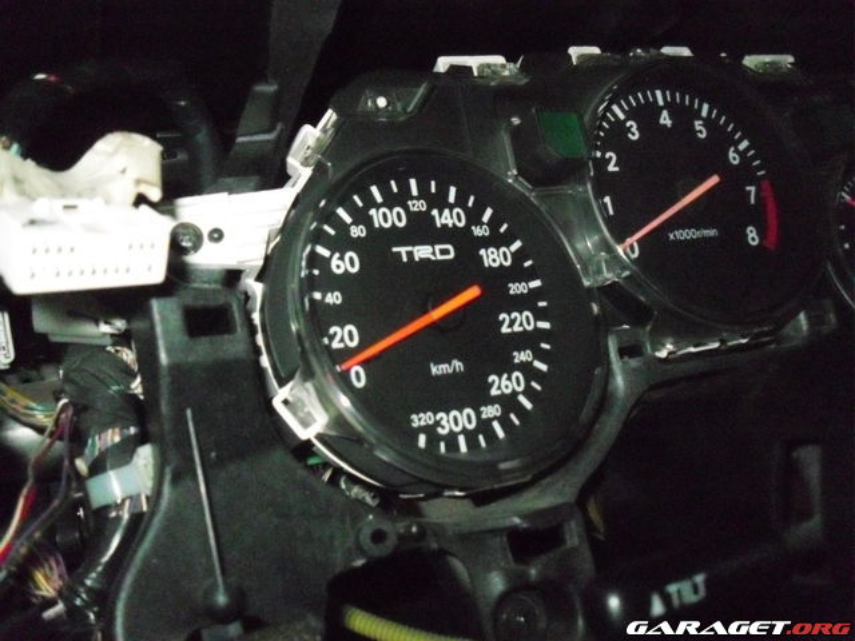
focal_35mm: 35
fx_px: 864
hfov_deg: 52.6
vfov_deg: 40.7
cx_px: 428
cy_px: 320
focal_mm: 6.3
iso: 3200
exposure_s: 1/45
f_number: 7.6
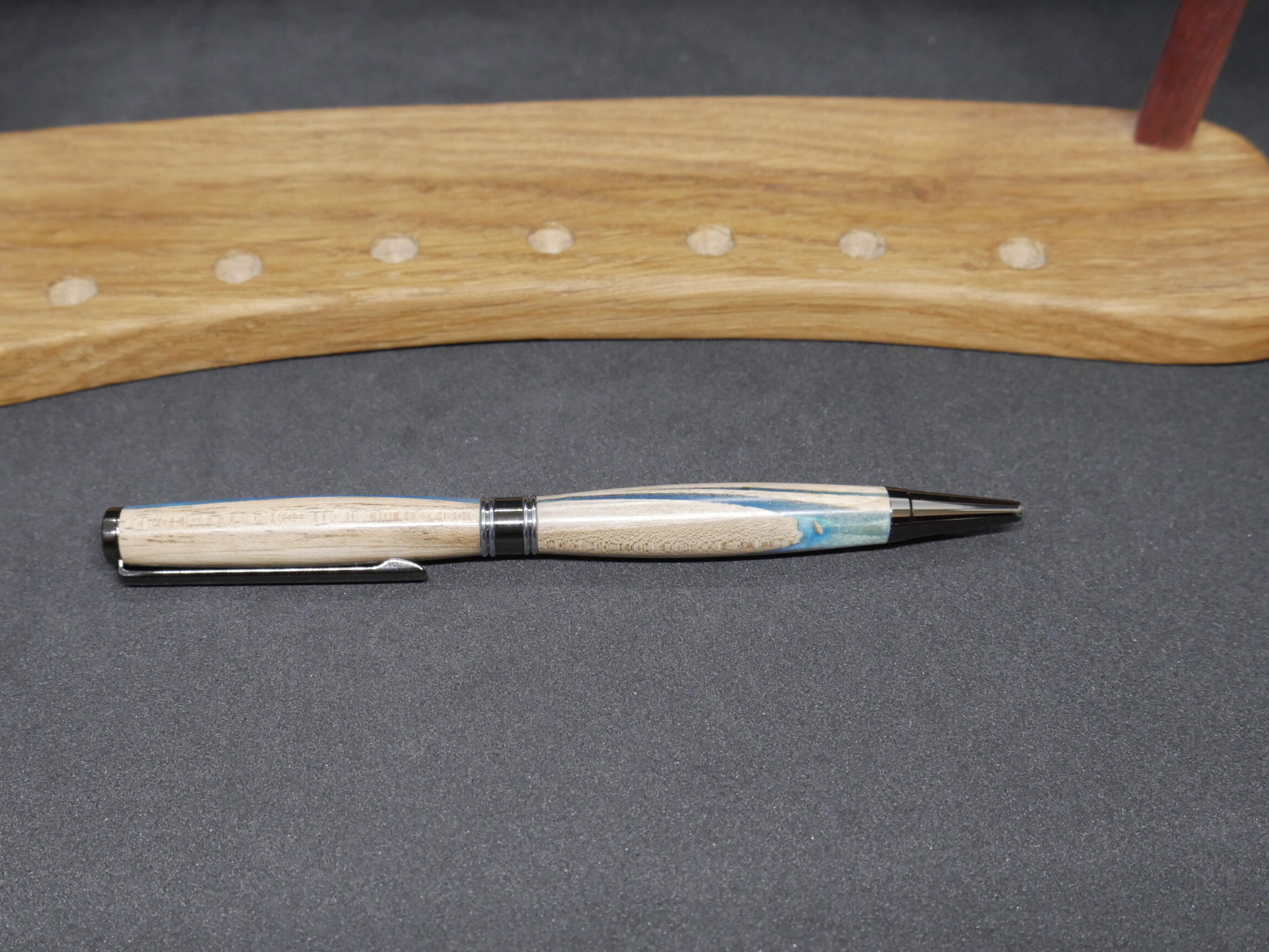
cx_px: 585
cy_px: 512
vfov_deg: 34.4
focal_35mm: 42
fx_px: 1540
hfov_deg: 44.7
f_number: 5.6
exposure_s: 1/60
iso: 1600
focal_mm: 19
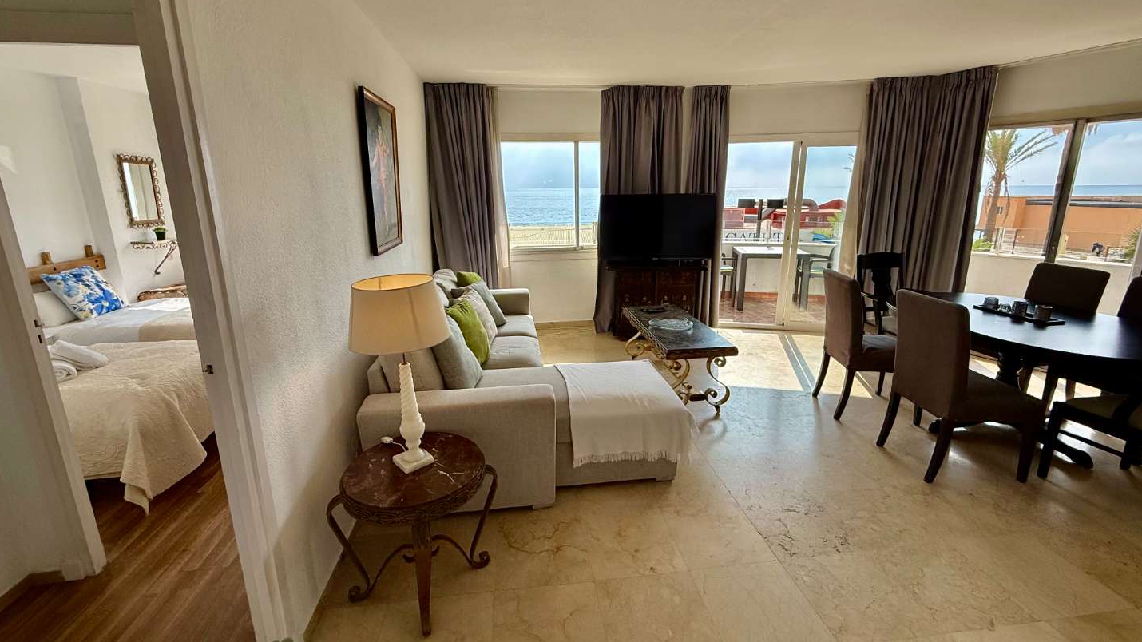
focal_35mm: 16
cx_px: 577
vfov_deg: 67.0
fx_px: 484
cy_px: 300
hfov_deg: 99.4
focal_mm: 2.22
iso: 64
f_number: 2.2
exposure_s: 1/1285
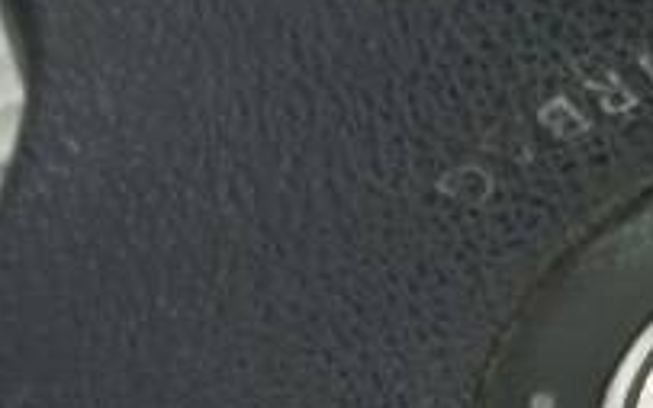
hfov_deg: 15.1
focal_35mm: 134
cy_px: 732
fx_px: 2385
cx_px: 769
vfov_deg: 9.3
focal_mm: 4.6
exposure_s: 1/50
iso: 64
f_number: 1.8
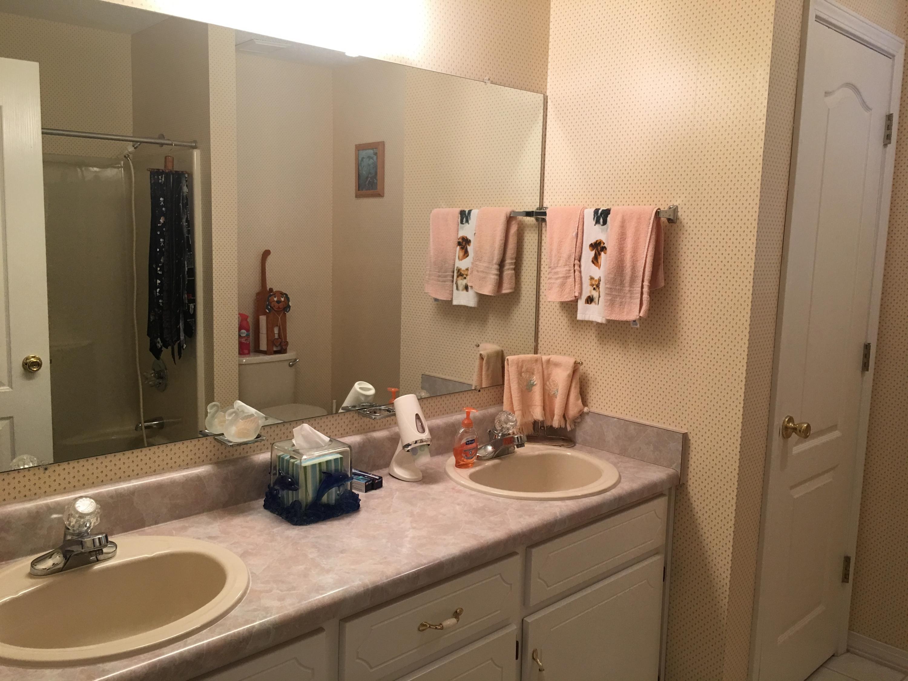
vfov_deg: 48.2
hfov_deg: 61.7
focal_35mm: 29
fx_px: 761
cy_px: 340
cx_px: 454
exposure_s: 1/30
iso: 40
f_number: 2.2
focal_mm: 4.15
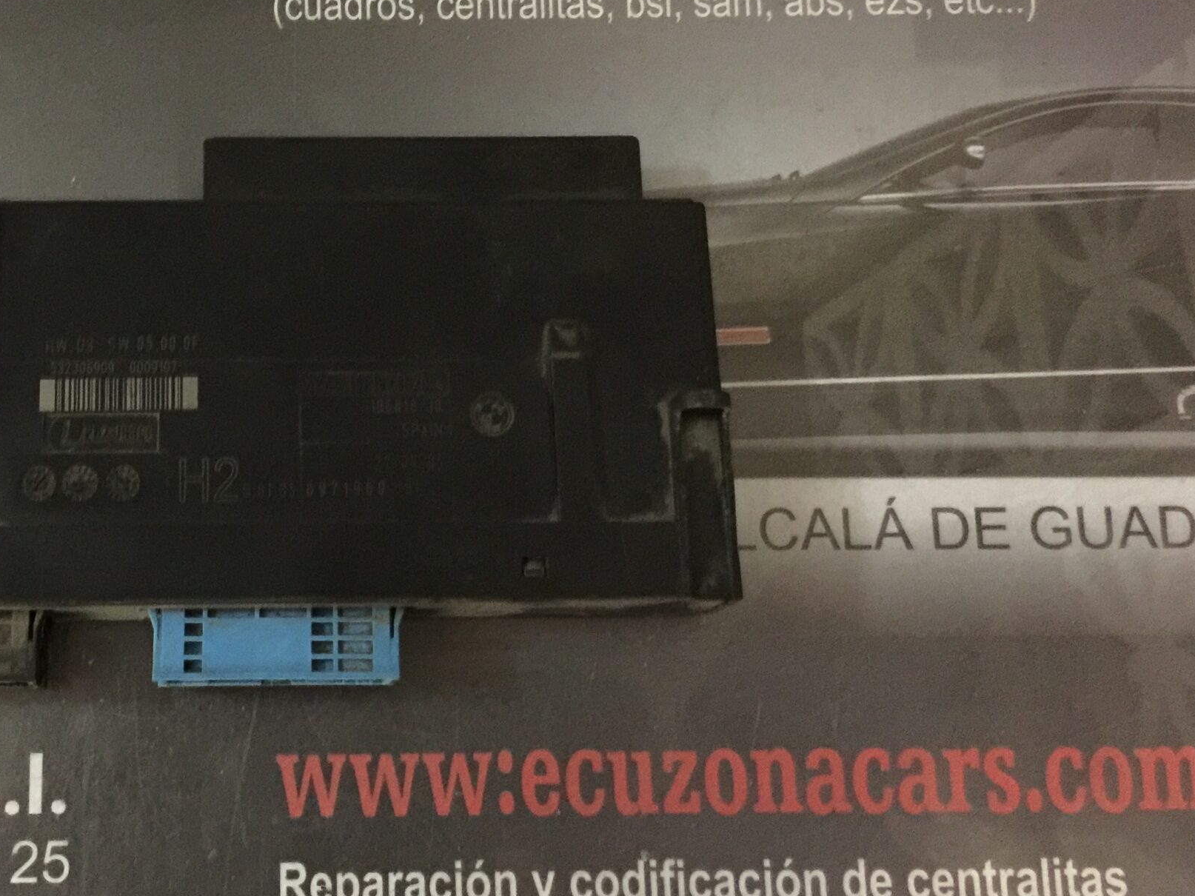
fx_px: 1588
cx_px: 299
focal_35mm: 46
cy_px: 404
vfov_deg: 31.5
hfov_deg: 40.1
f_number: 2.2
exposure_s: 1/4
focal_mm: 4.15
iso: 250
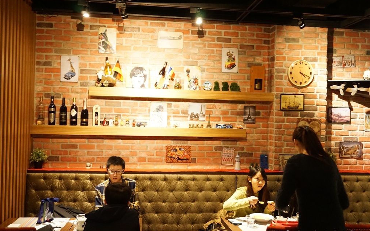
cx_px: 184
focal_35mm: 37
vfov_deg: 34.4
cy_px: 120
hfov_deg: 52.7
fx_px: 373
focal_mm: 24
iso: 3200
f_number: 4.5
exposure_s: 1/25
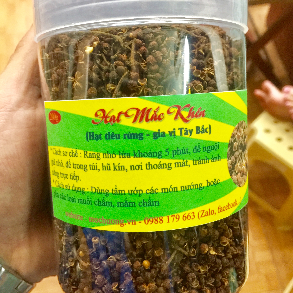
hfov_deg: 47.2
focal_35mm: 35
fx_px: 335
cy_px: 140
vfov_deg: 47.2
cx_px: 149
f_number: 2.2
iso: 125
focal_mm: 4.15
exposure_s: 1/10
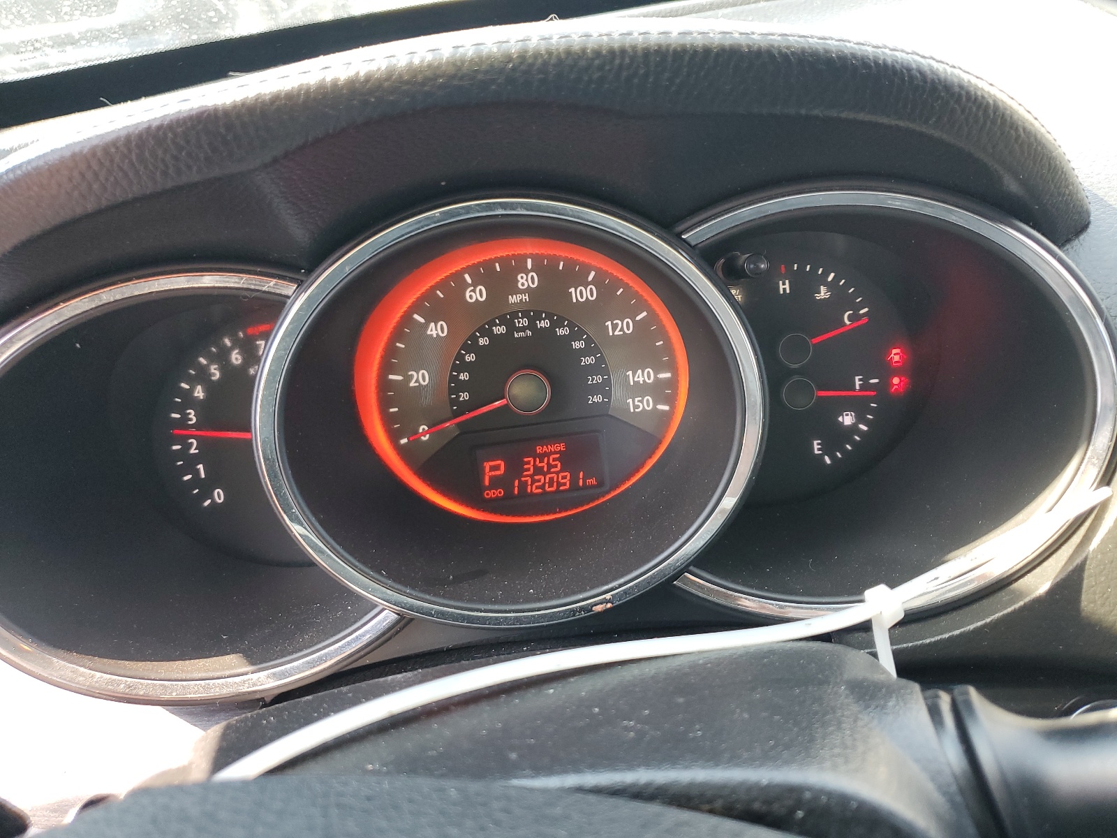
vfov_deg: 53.1
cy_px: 419
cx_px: 558
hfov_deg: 67.3
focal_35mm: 26
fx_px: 839
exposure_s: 1/120
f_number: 1.5
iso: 79
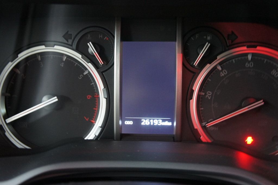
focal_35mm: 38
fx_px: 289
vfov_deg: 35.4
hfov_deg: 51.3
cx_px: 139
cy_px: 92
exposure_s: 1/8
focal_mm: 25
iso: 1600
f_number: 4
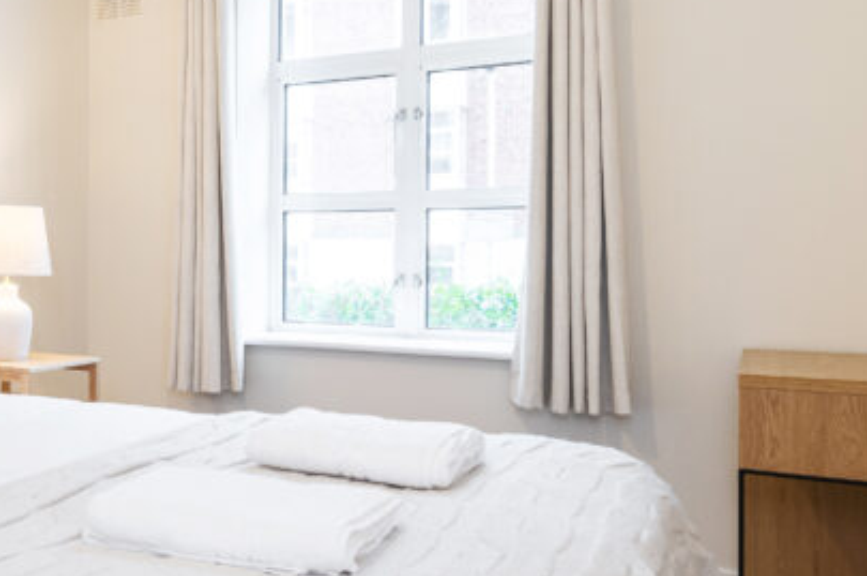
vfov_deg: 31.1
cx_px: 24
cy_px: 252
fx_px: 1034
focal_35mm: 43
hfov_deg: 40.5
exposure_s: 1/20
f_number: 6.3
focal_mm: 17
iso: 400
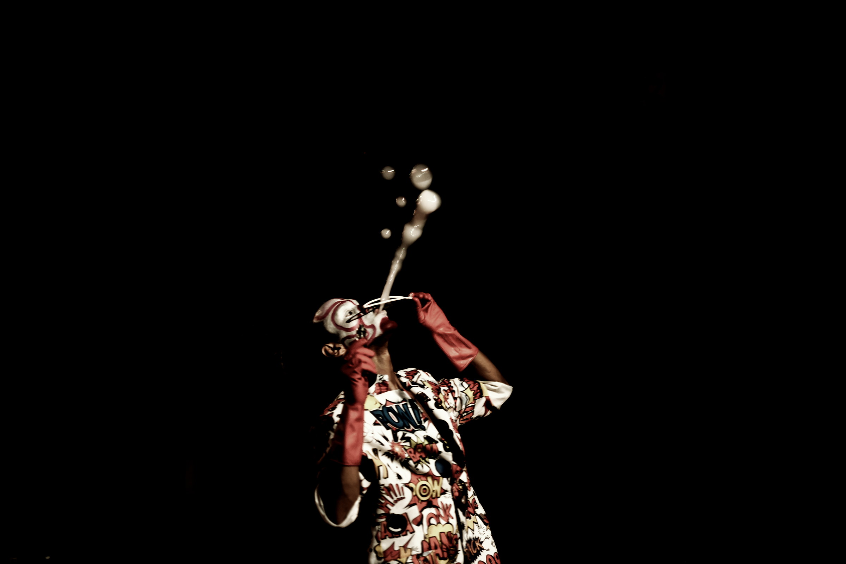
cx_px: 423
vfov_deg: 25.5
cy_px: 282
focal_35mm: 53
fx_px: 1245
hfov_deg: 37.5
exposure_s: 1/30
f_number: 1.4
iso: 1250
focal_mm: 35
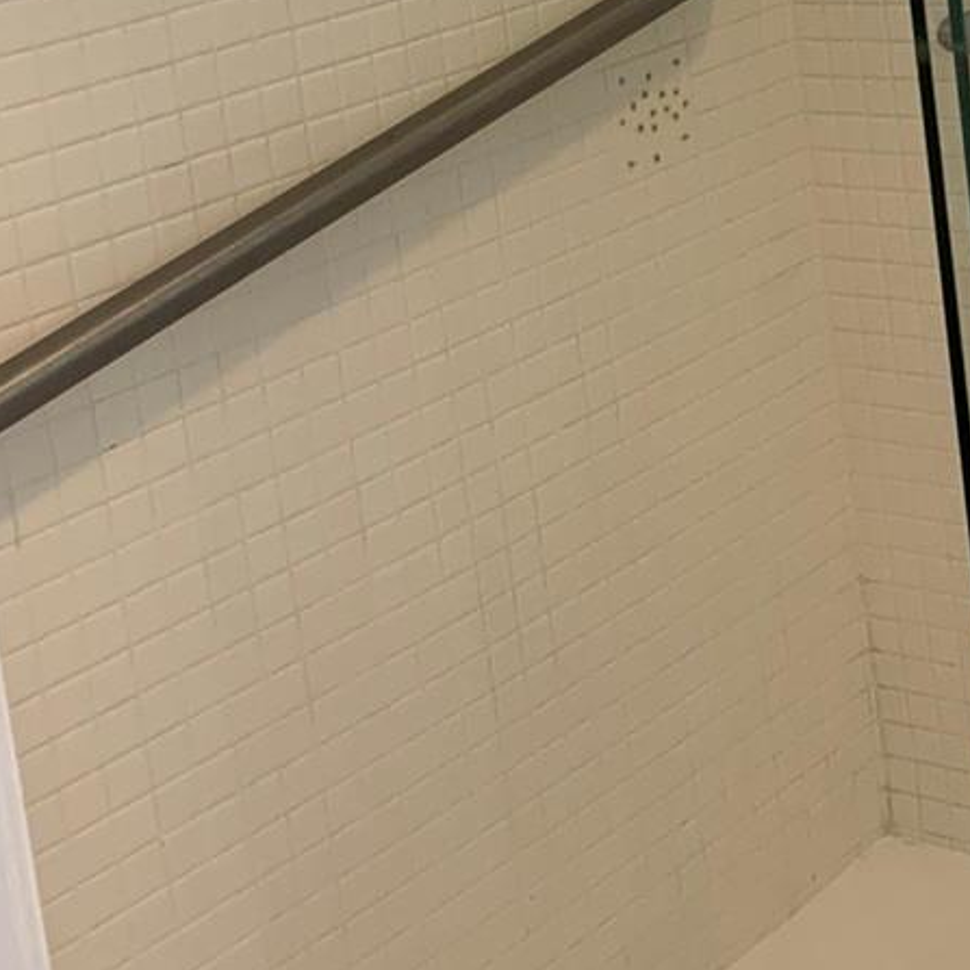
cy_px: -100
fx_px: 2505
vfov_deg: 20.8
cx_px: 1033
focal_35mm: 79
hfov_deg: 21.0
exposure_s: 1/60
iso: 250
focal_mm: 4.25
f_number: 1.8
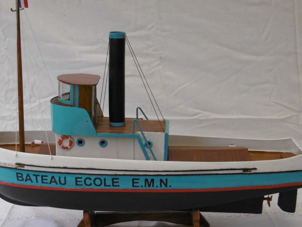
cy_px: 136
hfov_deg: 30.2
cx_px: 135
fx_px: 558
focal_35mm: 64
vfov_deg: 22.9
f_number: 4
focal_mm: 9.2
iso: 320
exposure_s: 1/160
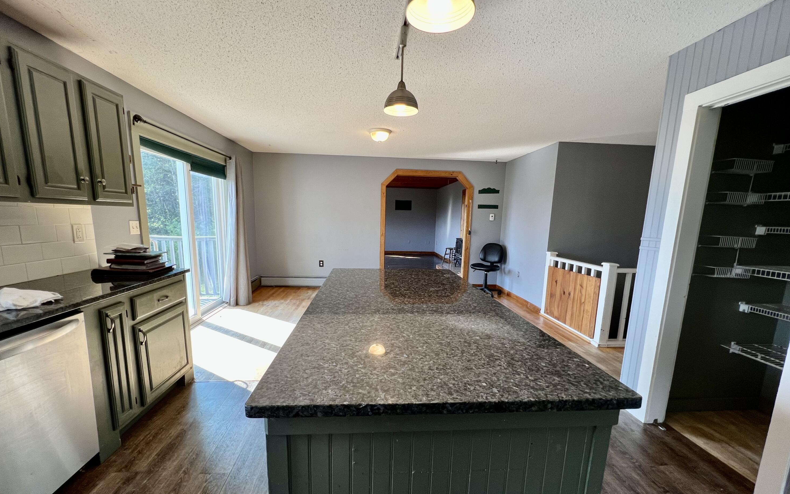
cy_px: 270
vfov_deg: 78.5
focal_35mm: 14
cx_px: 390
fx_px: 301
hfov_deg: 105.3
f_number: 1.8
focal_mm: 1.57
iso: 80
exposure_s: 1/120
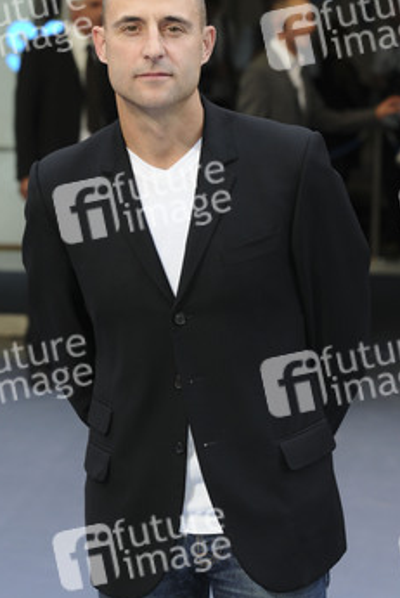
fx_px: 2310
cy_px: 289
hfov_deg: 9.9
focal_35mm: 139
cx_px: 193
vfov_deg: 14.7
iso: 400
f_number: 5
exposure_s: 1/160
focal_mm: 80
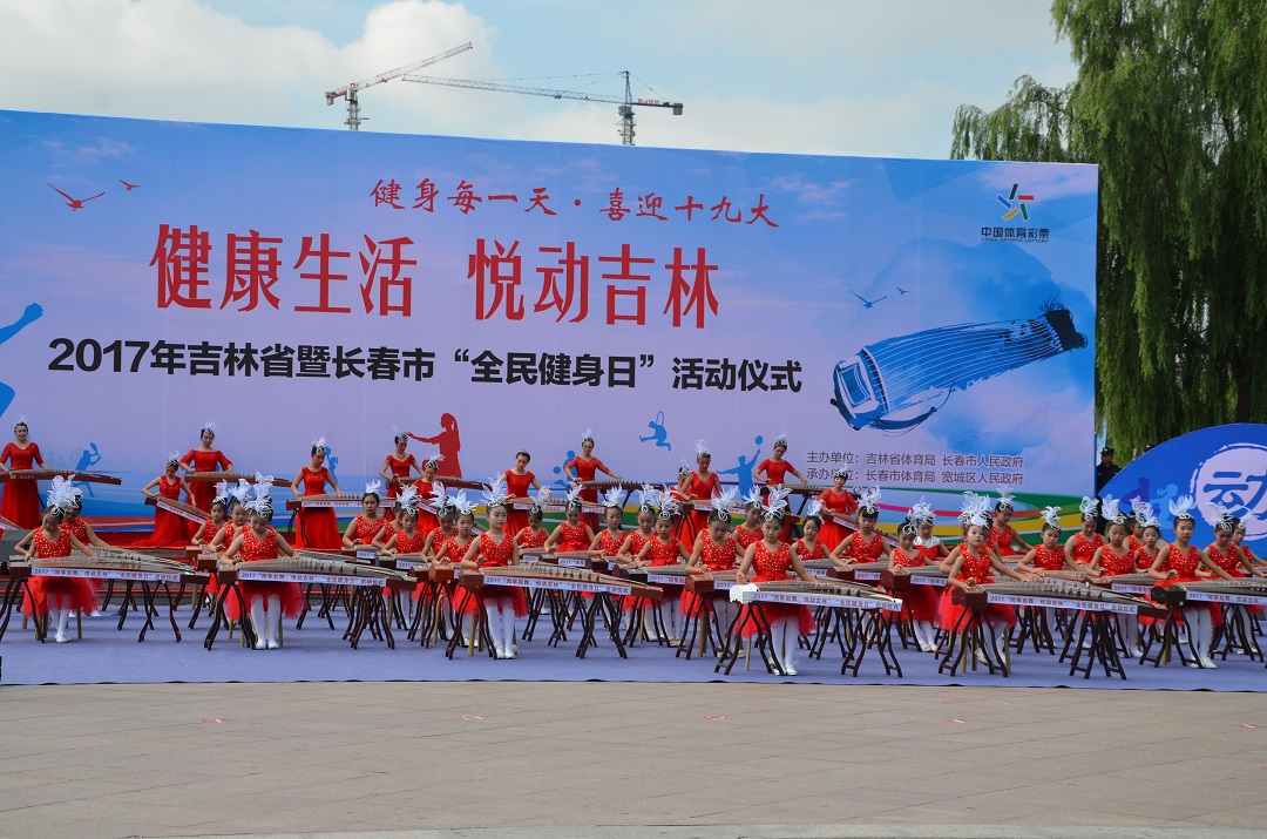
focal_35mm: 75
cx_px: 634
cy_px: 420
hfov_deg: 27.0
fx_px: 2634
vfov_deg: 18.1
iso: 125
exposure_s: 1/250
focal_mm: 50
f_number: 8
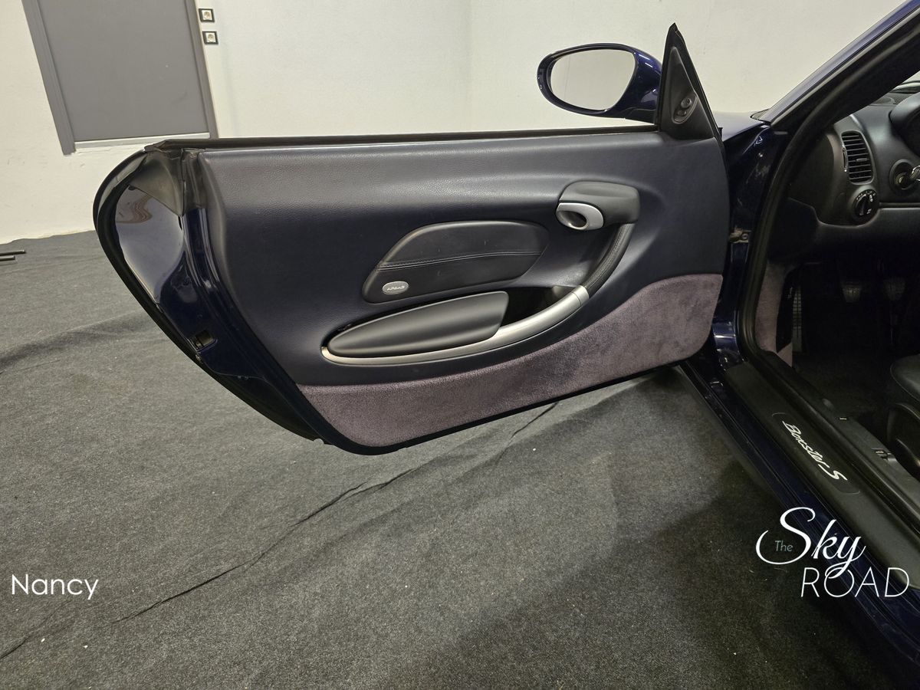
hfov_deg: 73.9
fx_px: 611
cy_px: 345
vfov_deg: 58.9
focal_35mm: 23
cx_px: 460
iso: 1250
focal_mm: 6.3
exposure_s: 1/100
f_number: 1.7
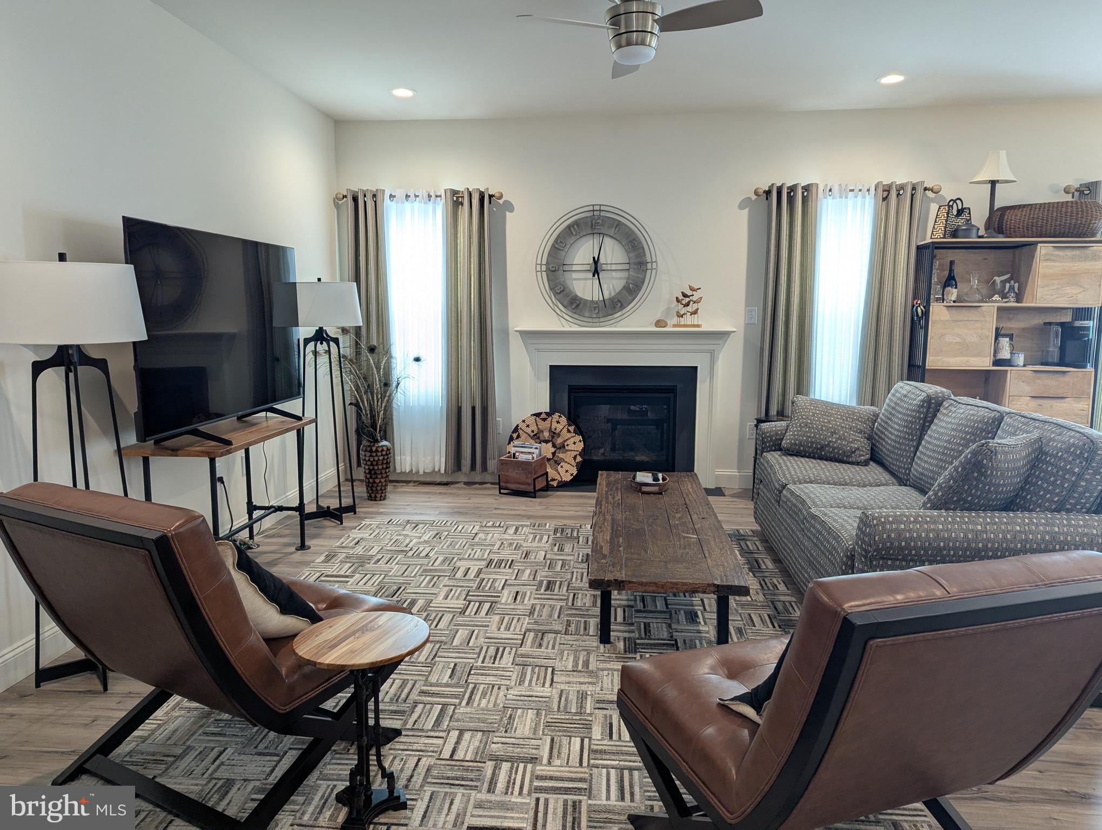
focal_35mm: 24
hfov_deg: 71.5
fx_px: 765
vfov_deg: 56.9
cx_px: 551
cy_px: 415
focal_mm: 6.81
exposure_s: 1/40
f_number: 1.85
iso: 51
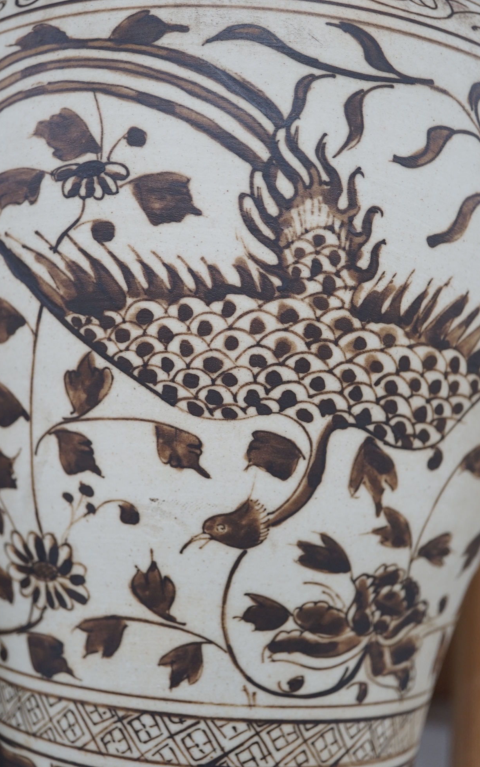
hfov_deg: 28.0
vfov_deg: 43.5
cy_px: 384
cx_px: 247
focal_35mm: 46
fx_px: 963
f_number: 3.5
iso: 400
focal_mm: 30
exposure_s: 1/60
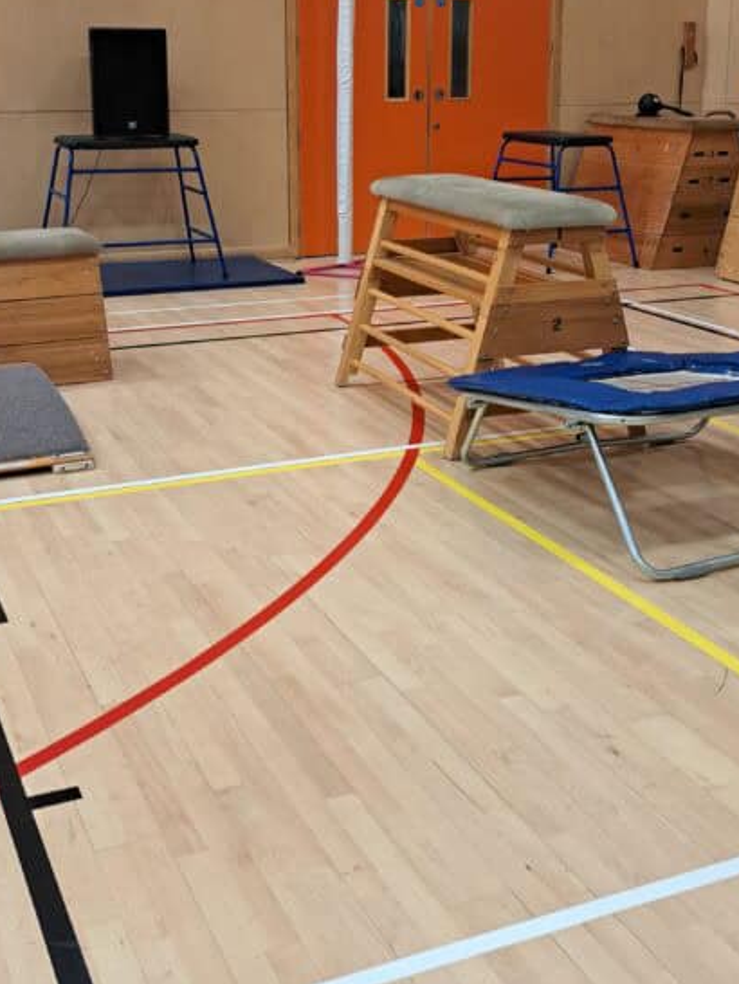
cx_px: 382
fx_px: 1280
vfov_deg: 41.3
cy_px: 296
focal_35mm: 45
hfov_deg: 32.2
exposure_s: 1/50
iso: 125
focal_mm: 5.2
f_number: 1.8
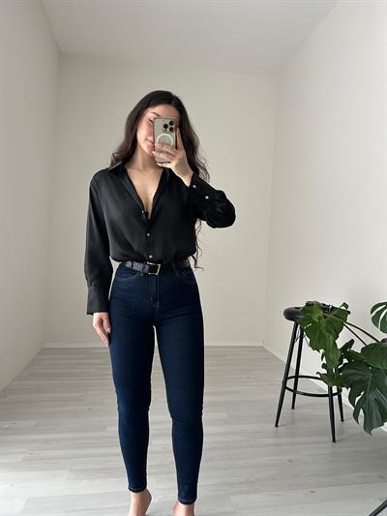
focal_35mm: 24
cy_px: 258
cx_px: 194
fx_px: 358
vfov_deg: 71.6
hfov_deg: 56.8
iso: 400
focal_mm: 6.86
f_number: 1.78
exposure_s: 1/60
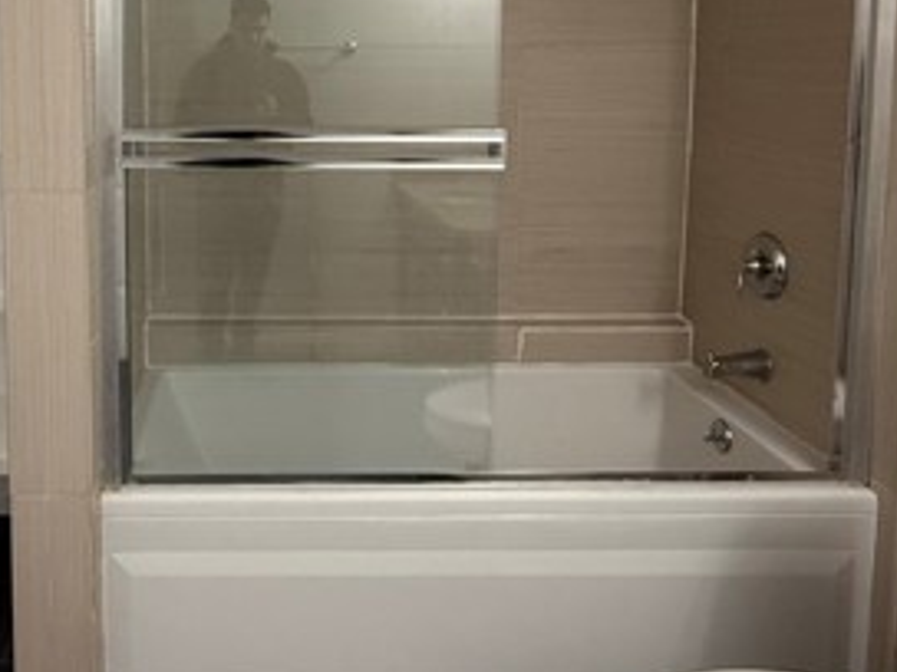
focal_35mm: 33
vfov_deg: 41.1
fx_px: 855
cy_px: 132
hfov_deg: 53.5
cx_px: 254
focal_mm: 2.22
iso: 400
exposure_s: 1/120
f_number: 2.2
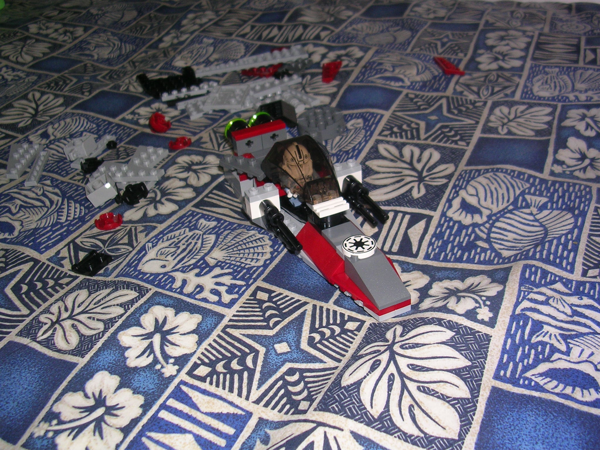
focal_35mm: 38
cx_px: 300
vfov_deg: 37.7
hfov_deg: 49.0
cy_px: 225
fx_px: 659
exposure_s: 1/60.1
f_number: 2.8
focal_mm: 5.8
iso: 50
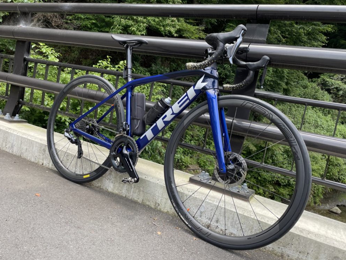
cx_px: 178
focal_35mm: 27
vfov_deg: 51.4
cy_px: 130
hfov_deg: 65.3
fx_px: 270
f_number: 1.6
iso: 32
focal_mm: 4.2
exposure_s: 1/569
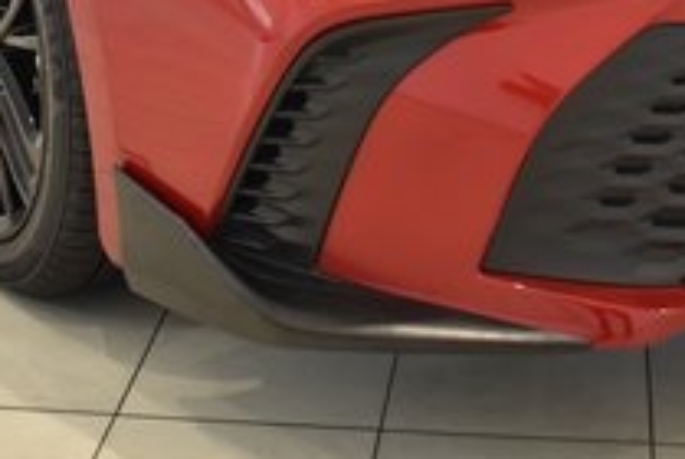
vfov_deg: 13.0
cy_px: -202
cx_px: 406
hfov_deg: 20.2
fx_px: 1924
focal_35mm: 101
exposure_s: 1/30
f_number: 3.8
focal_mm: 22
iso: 100
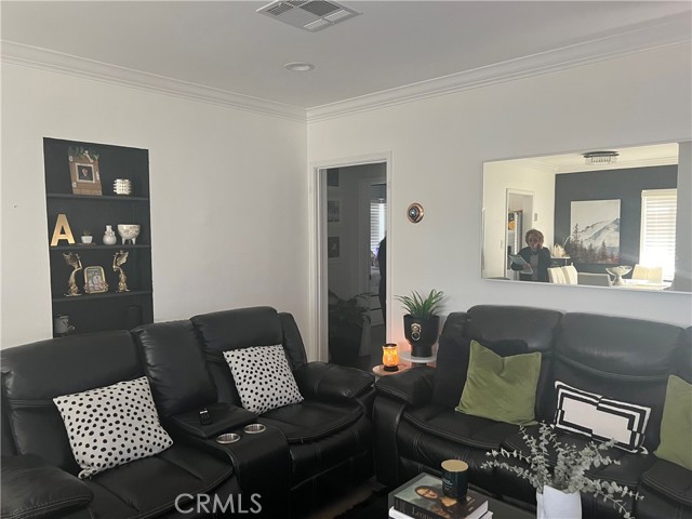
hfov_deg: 67.3
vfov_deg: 53.1
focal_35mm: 26
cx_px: 346
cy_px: 260
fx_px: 520
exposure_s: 1/60
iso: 320
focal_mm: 5.7
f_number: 1.5
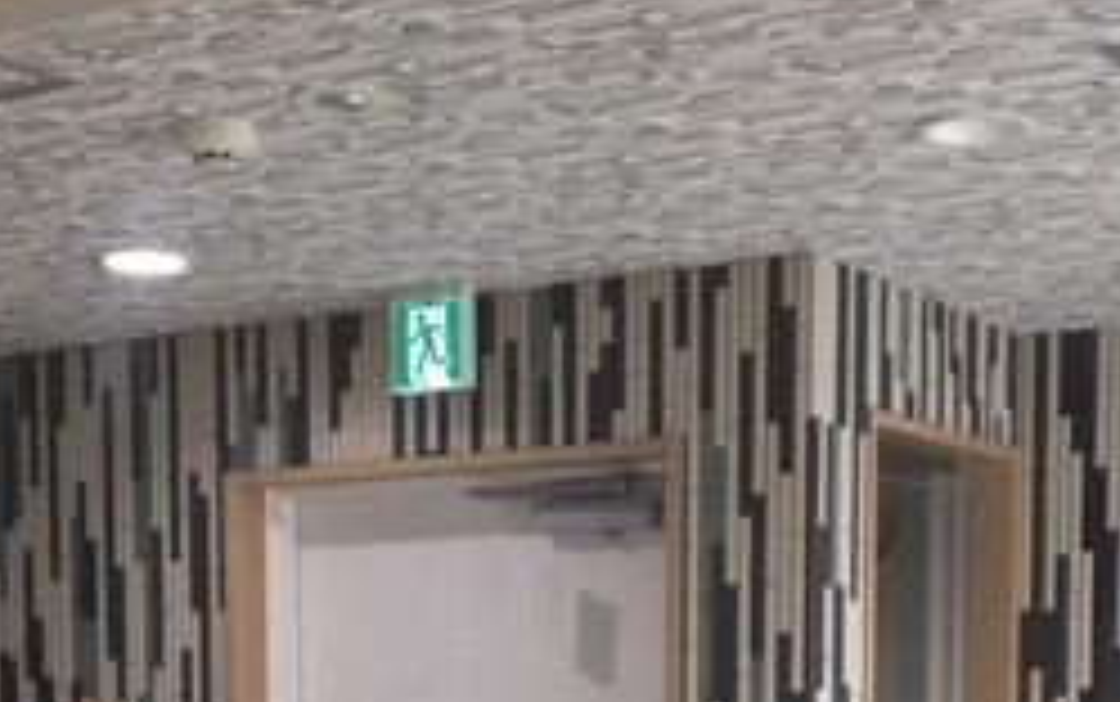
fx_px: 2413
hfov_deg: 26.1
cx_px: 589
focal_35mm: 79
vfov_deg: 15.6
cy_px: 950
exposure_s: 1/40
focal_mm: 4.15
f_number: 2.2
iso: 25
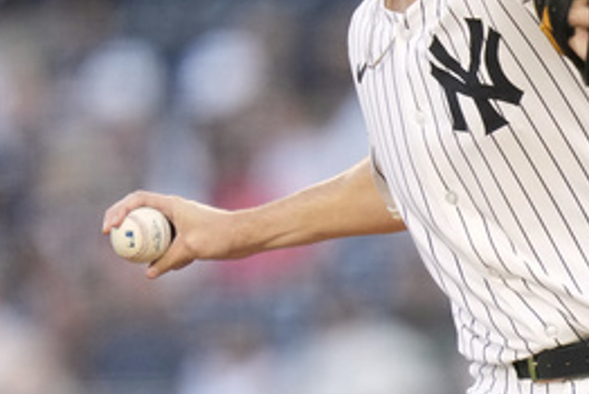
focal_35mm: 1564
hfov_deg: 1.3
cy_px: 397
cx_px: 564
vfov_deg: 0.9
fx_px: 25602
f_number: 2.8
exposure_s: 1/3200
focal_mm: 400
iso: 2500
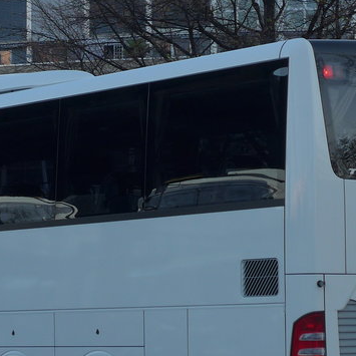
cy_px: 158
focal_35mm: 209
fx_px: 2432
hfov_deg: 8.4
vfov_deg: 8.4
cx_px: 98
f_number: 4.1
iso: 80
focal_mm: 14.2
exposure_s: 1/100
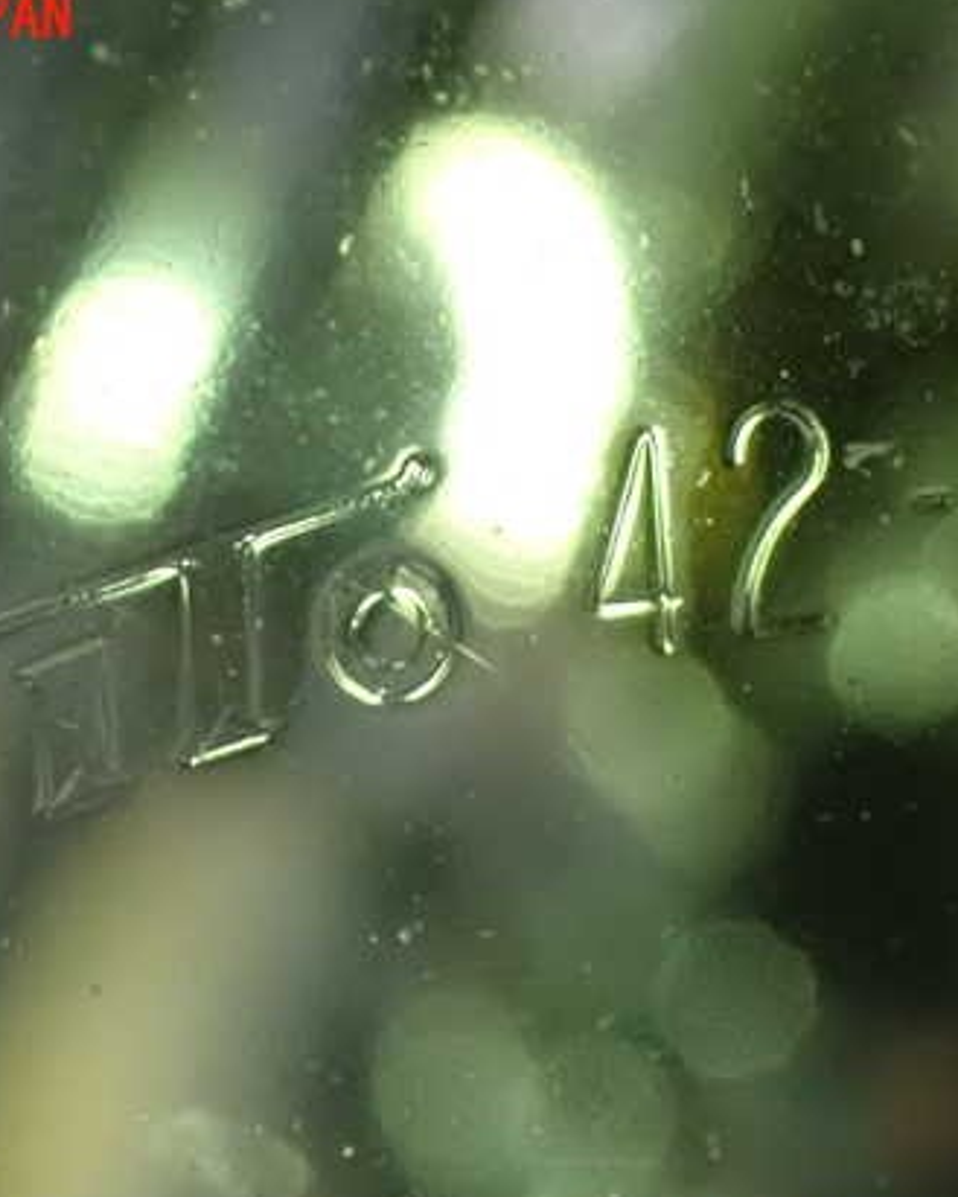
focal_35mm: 134
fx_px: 4747
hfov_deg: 11.5
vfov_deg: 14.4
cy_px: 638
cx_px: 416
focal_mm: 16.79
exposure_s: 1/15
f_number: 4.7
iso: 1600
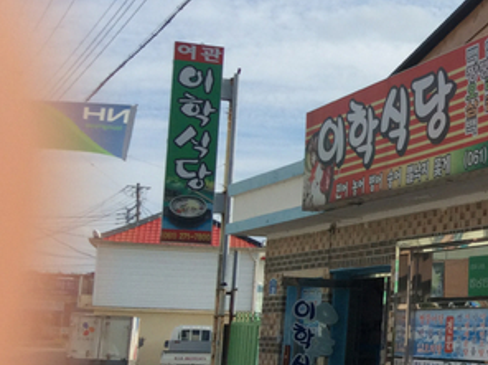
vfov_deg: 18.8
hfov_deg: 23.2
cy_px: 203
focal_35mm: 78
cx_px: 565
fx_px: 1098
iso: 32
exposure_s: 1/1684
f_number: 2.4
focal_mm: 3.3
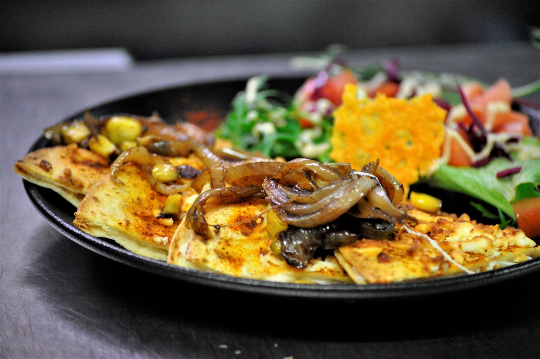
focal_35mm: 150
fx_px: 2247
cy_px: 180
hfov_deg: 13.7
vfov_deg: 9.1
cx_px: 270
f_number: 4.5
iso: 1600
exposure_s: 1/60
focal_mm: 100
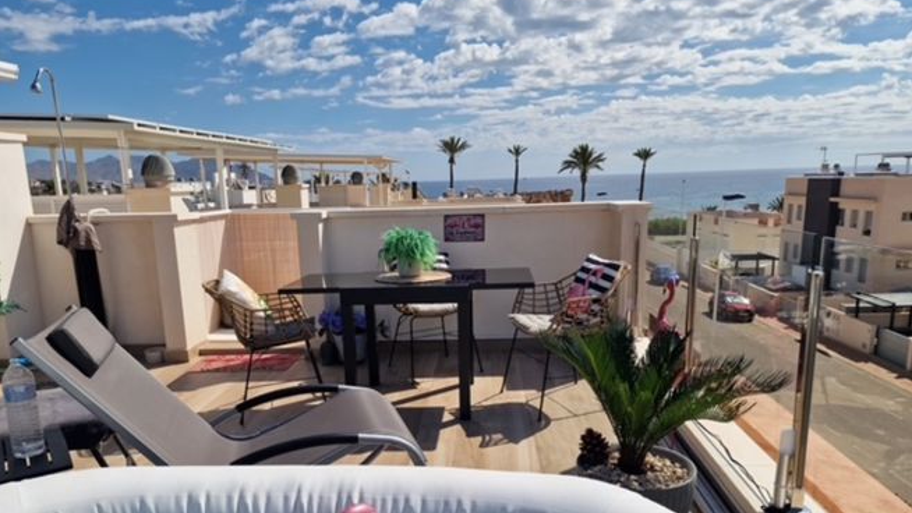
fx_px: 653
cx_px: 423
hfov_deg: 69.8
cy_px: 325
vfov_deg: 42.5
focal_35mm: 27
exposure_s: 1/2352
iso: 50
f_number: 1.8
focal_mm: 6.4
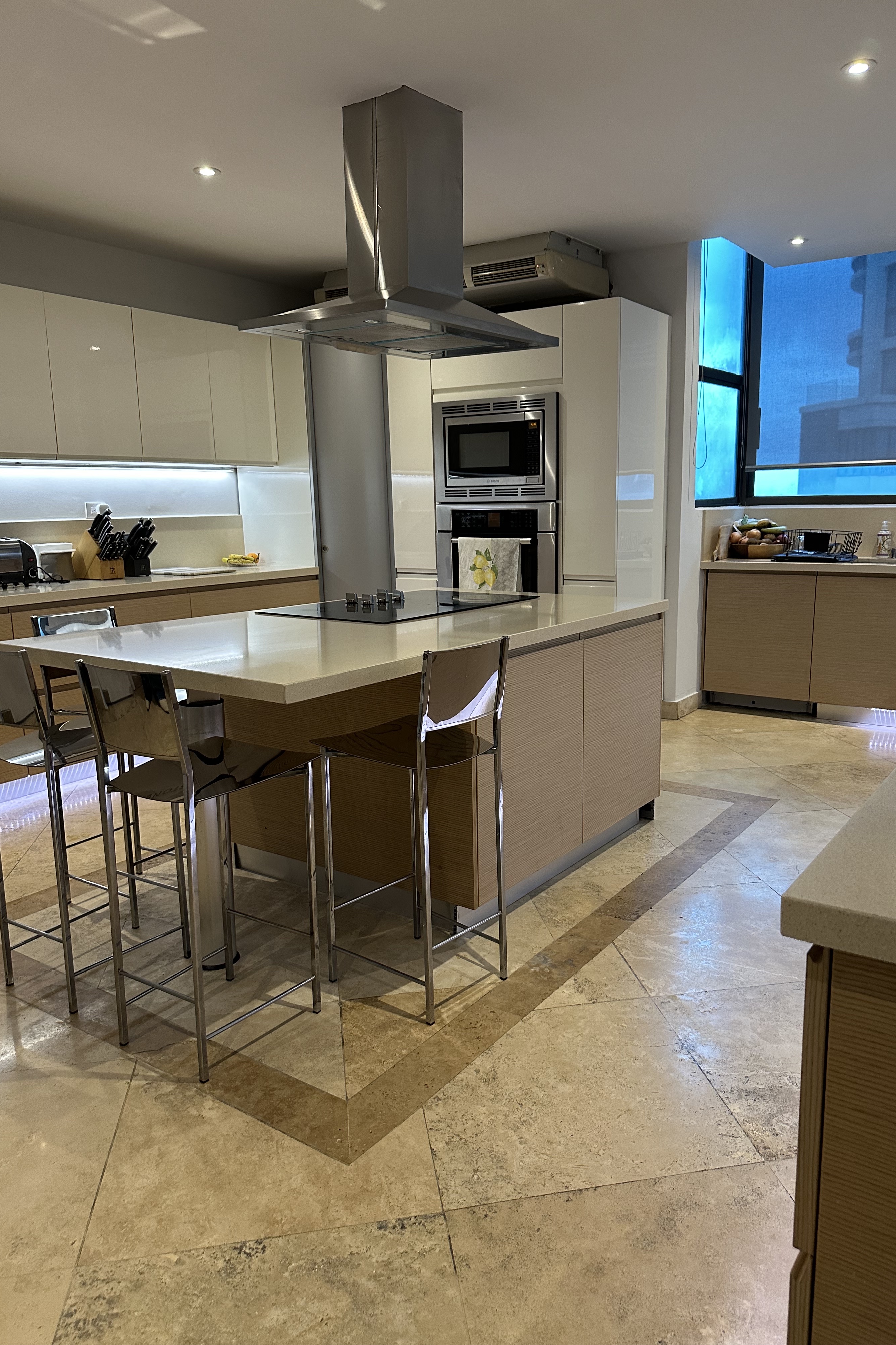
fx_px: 933
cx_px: 490
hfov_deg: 51.2
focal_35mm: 25
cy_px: 672
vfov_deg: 71.5
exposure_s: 1/60
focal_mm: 6.86
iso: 250
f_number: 1.78
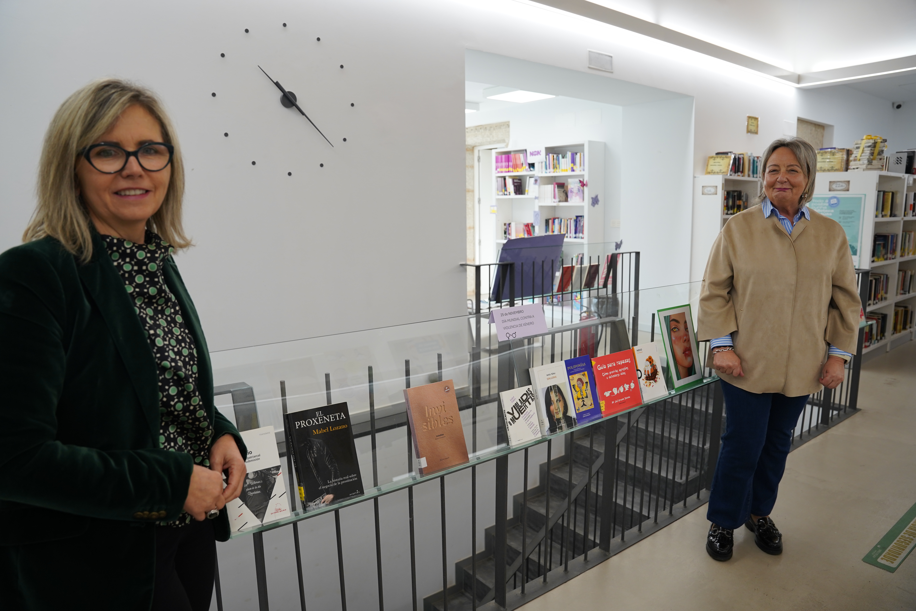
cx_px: 458
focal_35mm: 24
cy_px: 306
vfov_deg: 53.1
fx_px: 611
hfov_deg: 73.7
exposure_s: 1/160
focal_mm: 24
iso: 640
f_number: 4
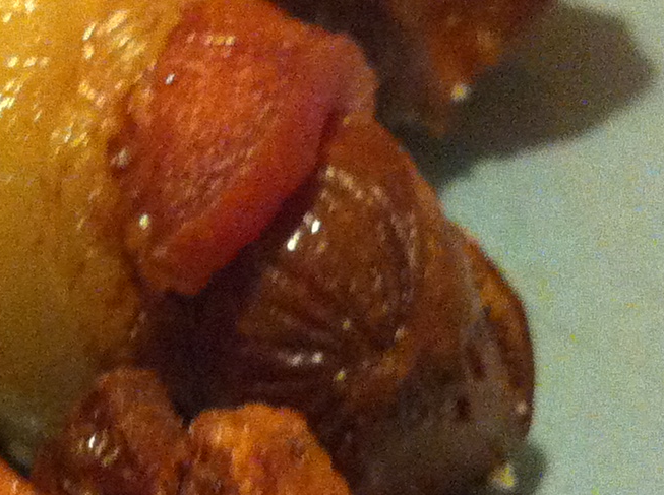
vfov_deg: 10.6
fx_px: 2661
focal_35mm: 139
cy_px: 195
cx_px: -174
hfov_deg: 13.7
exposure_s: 1/15
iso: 500
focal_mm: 3.85
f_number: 2.8
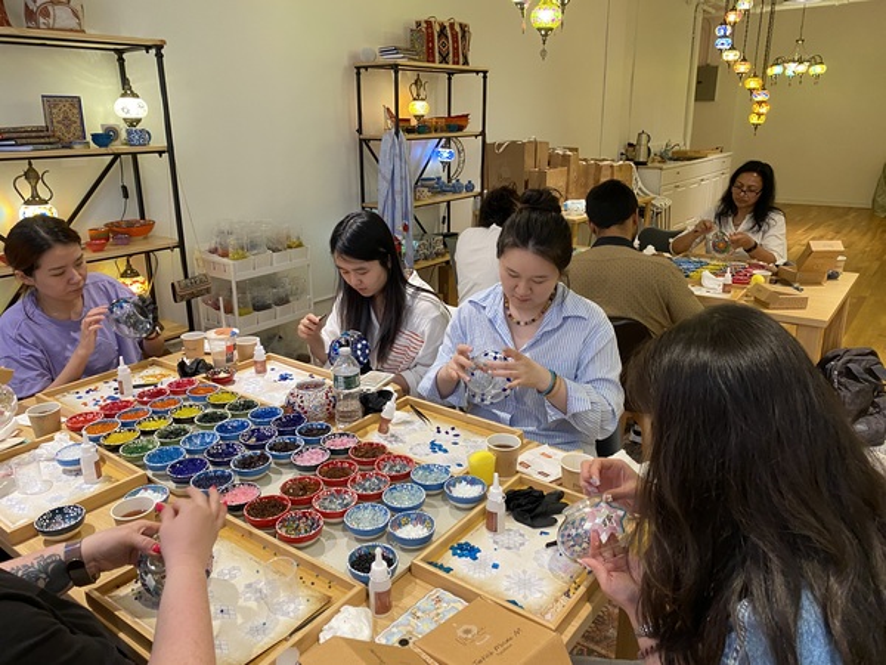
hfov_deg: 67.3
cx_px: 443
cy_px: 332
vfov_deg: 53.1
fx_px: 665
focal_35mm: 26
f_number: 1.8
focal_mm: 4.25
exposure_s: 1/60
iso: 160
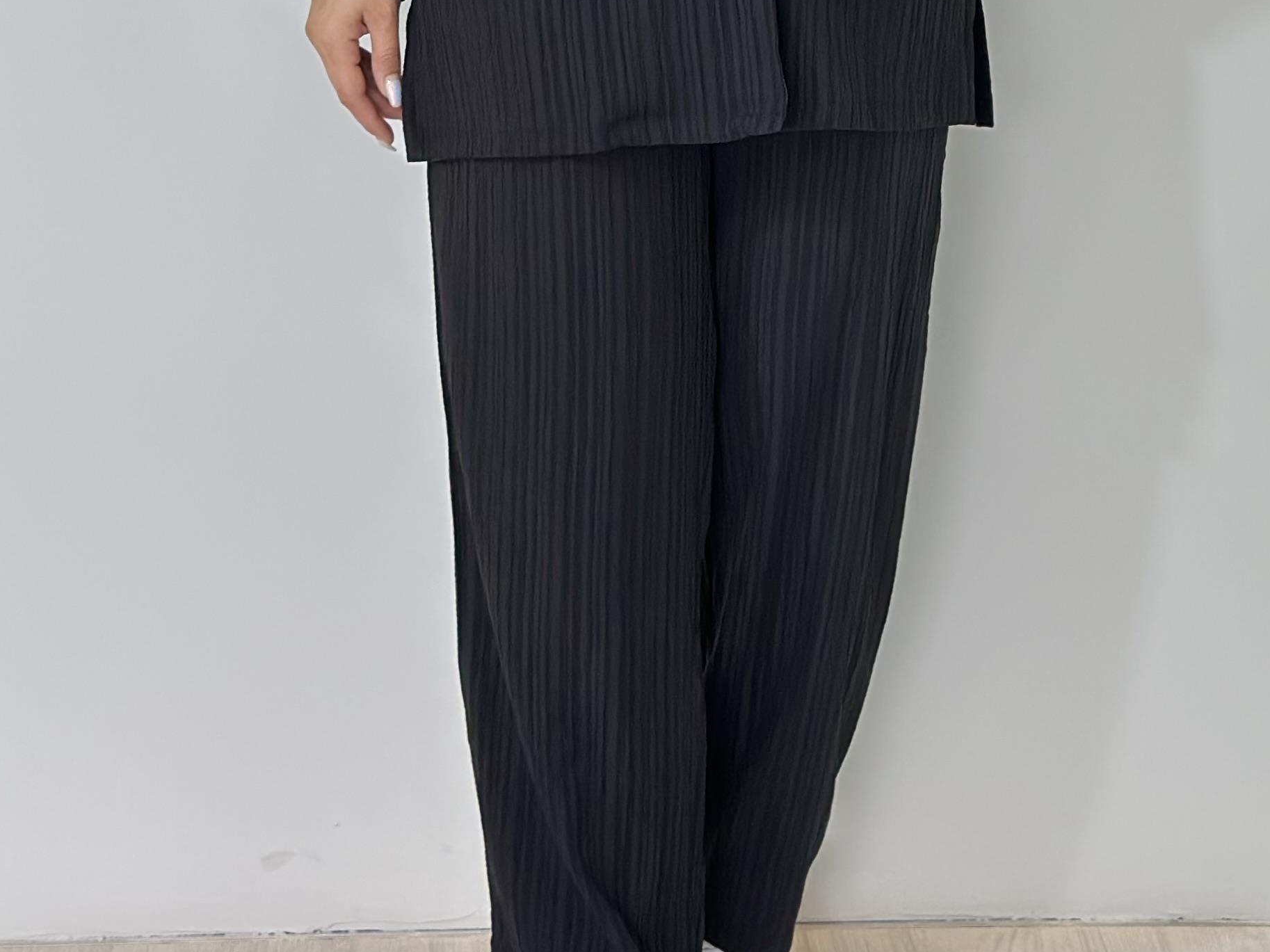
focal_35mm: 106
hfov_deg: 18.5
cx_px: 723
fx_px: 3888
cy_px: -42
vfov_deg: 13.7
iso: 80
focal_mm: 6.86
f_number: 1.78
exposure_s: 1/173
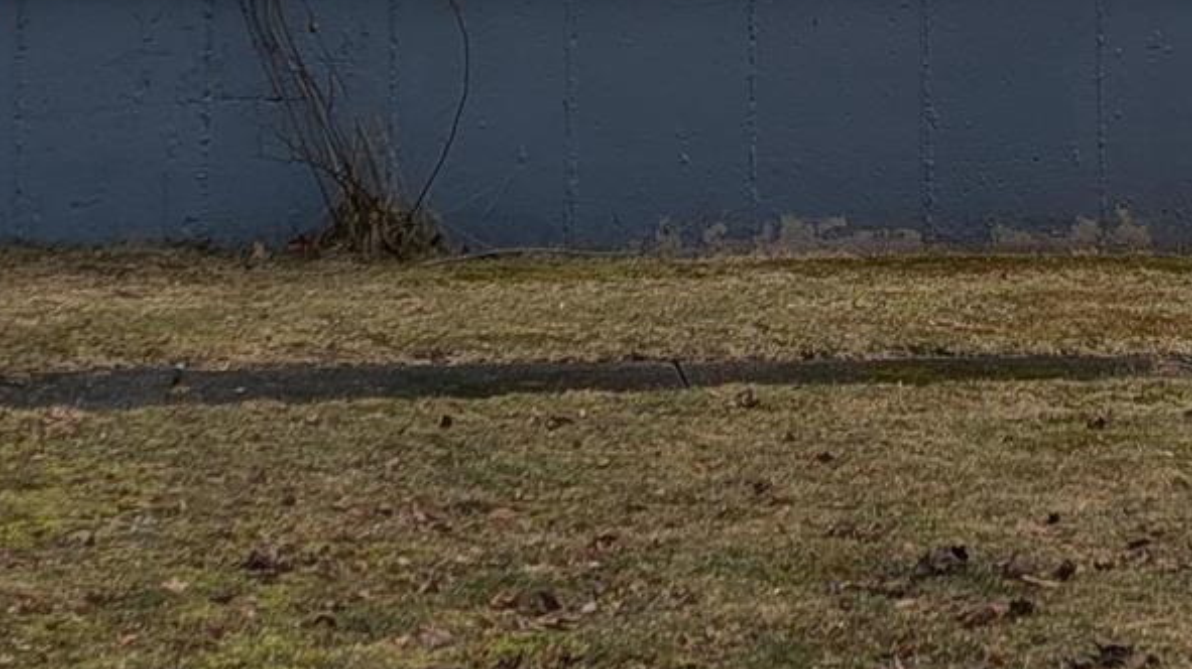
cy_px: -290
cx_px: 885
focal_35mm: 102
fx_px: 3223
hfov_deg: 20.8
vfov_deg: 11.4
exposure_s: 1/2128
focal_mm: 4.53
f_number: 1.7
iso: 29
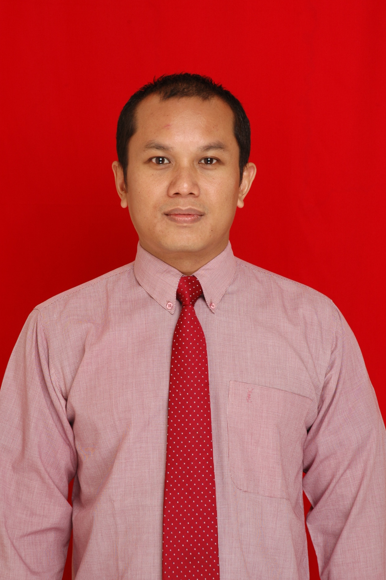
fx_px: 1530
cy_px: 288
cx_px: 190
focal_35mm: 95
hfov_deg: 14.4
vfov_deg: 21.5
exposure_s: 1/125
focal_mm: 62
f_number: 10
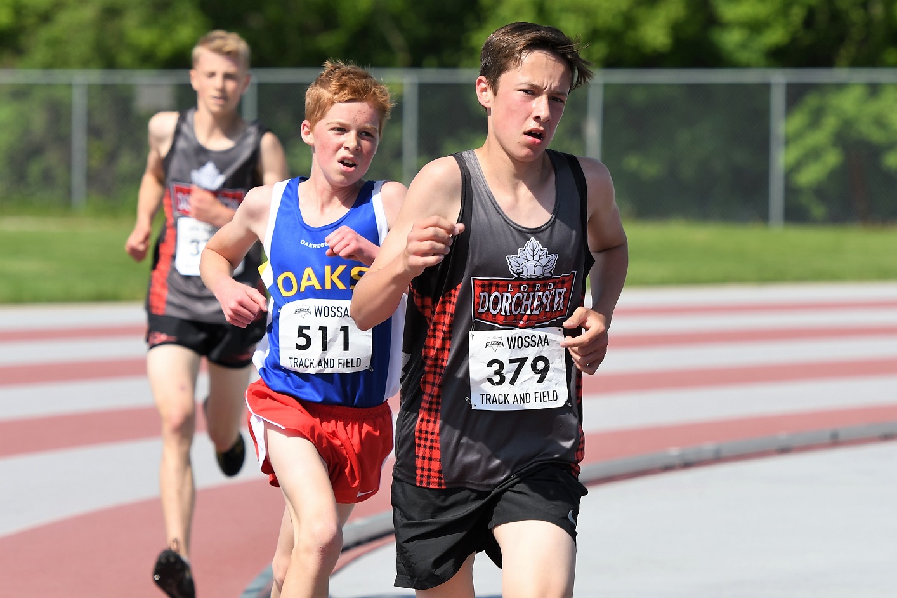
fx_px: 5978
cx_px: 448
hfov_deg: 8.6
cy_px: 299
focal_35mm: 240
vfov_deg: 5.7
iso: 125
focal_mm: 160
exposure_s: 1/1000
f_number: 5
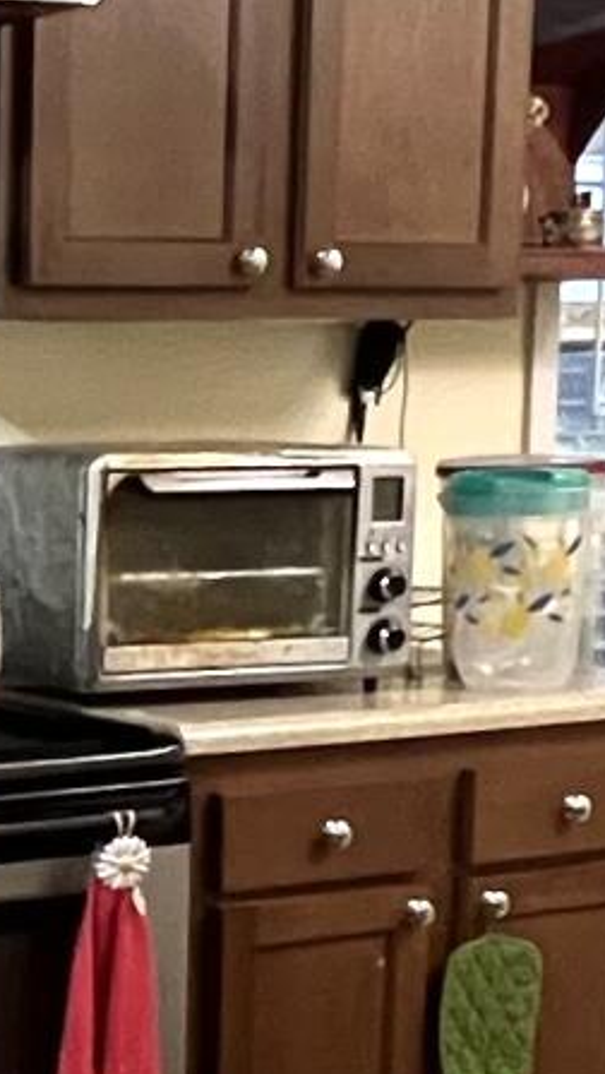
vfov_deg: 22.2
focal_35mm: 95
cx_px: -351
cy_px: 851
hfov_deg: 12.1
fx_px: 2705
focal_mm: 1.57
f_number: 1.8
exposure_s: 1/60
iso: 800
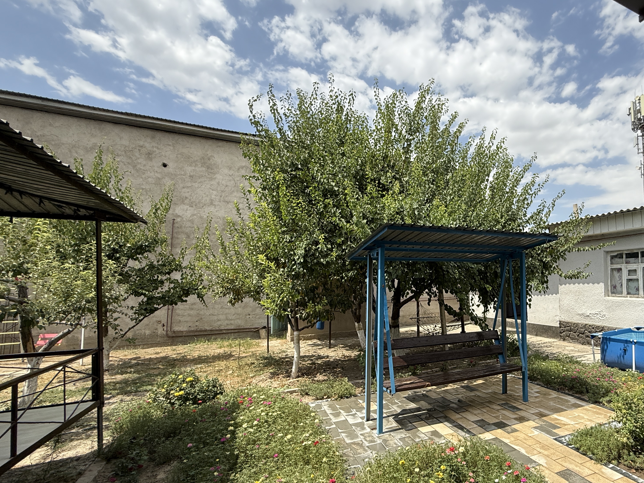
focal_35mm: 19
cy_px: 269
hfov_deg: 81.5
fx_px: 353
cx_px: 435
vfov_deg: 68.5
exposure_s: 1/1464
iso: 50
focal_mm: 2.22
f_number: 2.2
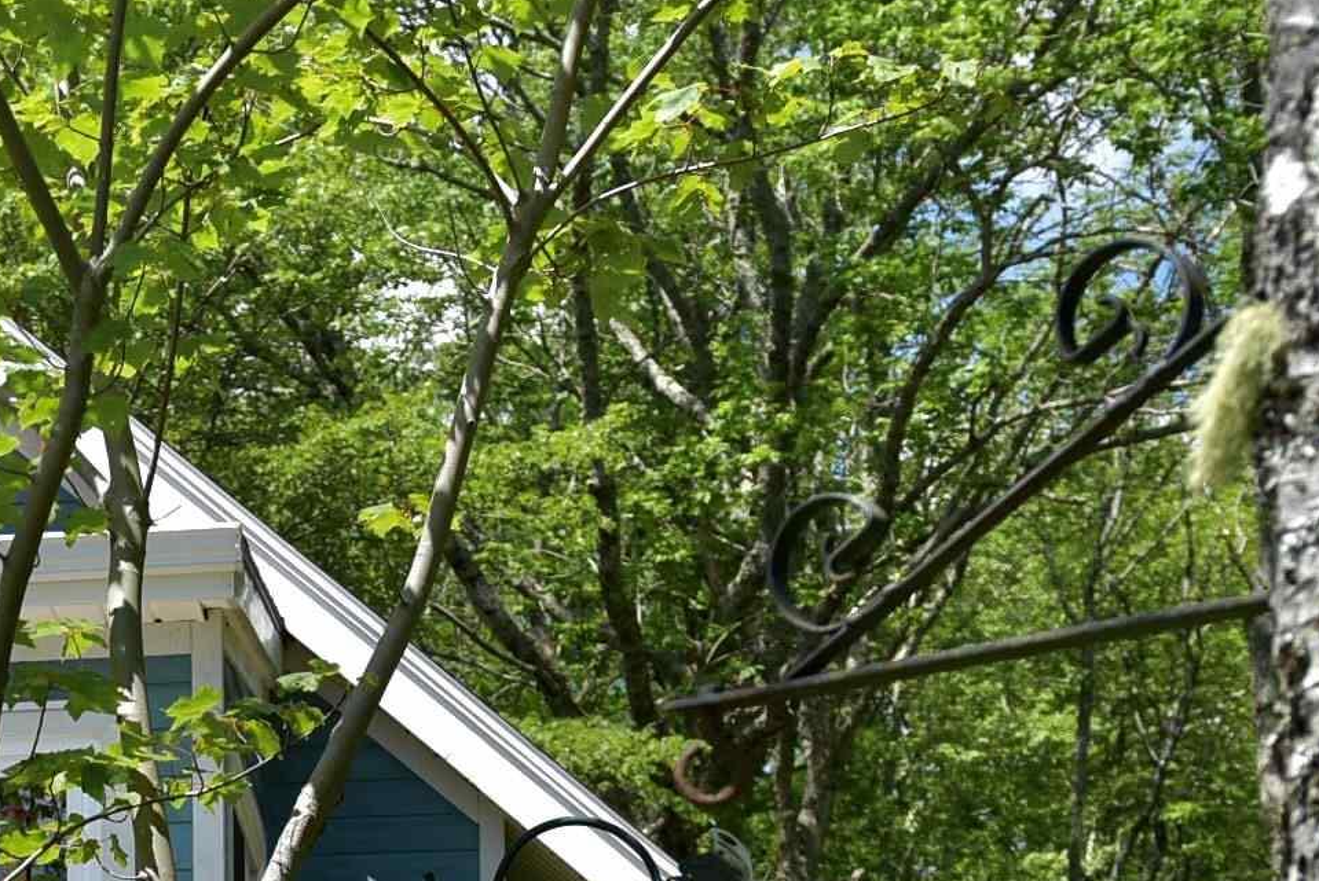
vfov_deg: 12.6
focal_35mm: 103
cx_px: -172
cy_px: 1321
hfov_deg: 18.9
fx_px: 3777
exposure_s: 1/2000
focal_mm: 22
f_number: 2.8
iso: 200
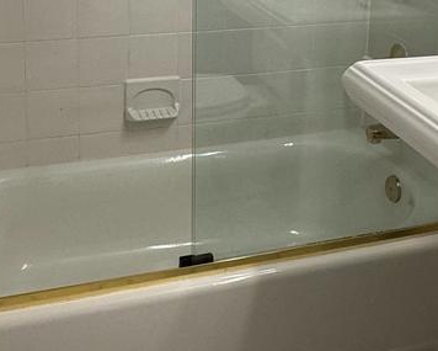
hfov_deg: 31.9
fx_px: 765
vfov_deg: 24.4
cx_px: 247
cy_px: -20
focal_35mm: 59
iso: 200
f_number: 2.2
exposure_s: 1/60
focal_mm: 2.22
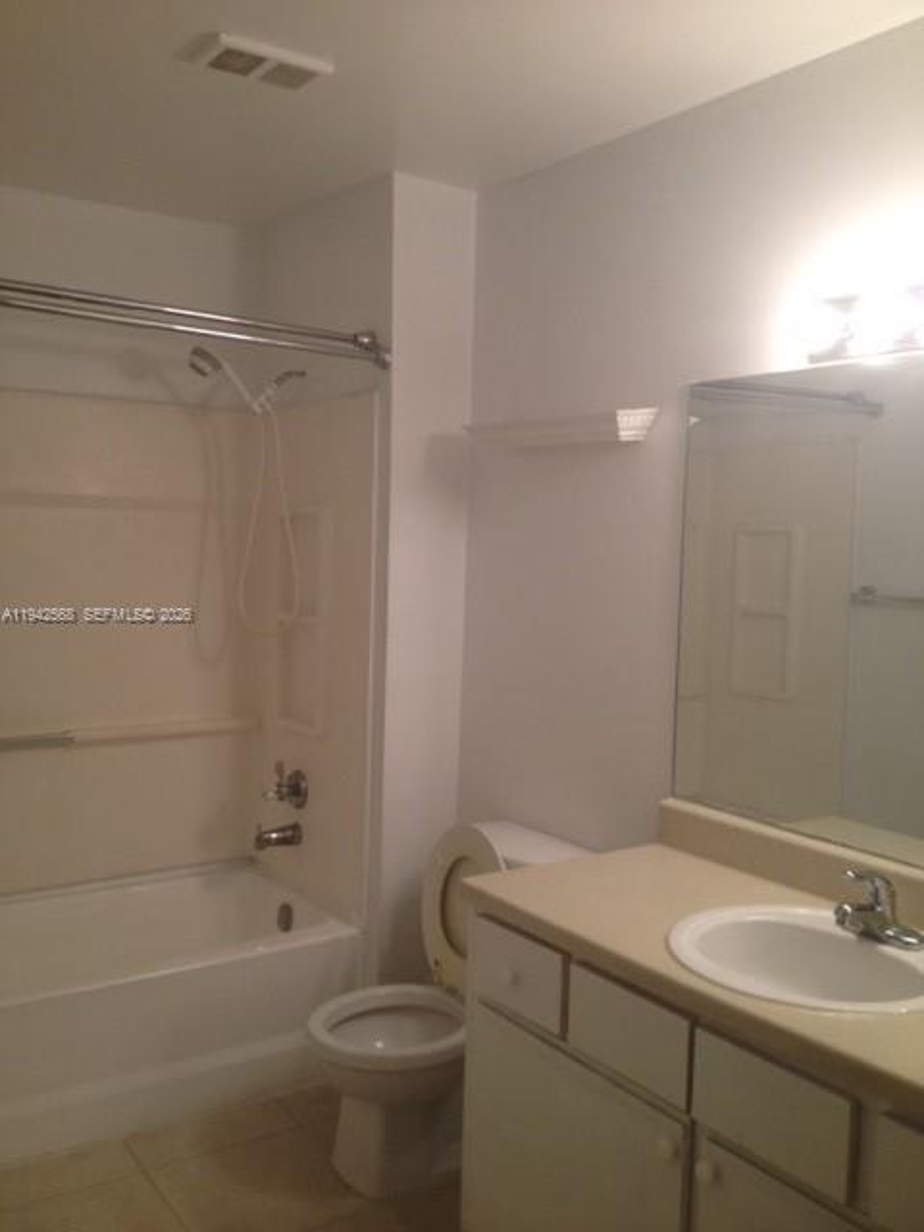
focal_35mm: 35
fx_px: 1246
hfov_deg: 40.7
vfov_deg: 52.6
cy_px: 616
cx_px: 462
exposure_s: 1/20
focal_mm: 4.28
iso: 50
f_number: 2.4
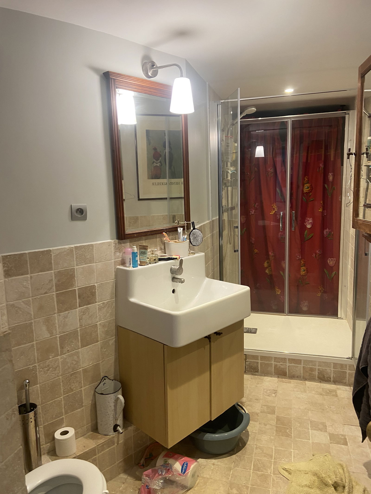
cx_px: 186
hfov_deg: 53.1
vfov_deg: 67.3
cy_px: 247
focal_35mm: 26
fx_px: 372
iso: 100
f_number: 1.8
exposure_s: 1/50
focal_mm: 4.25
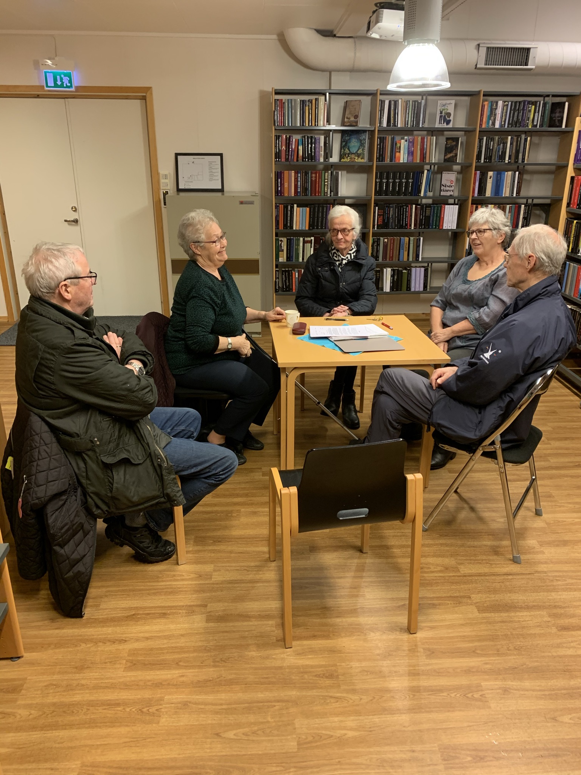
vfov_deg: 67.3
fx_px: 582
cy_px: 388
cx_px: 290
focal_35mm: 26
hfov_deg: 53.1
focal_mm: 4.25
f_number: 1.8
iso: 125
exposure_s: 1/50
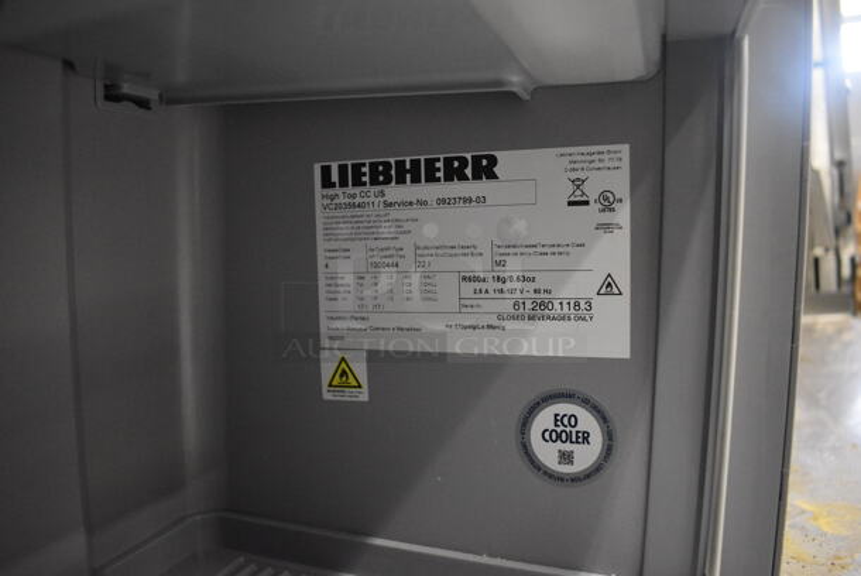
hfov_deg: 67.3
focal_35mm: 27
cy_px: 288
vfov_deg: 48.0
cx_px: 430
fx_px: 646
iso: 3600
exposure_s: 1/125
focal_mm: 18
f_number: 3.5
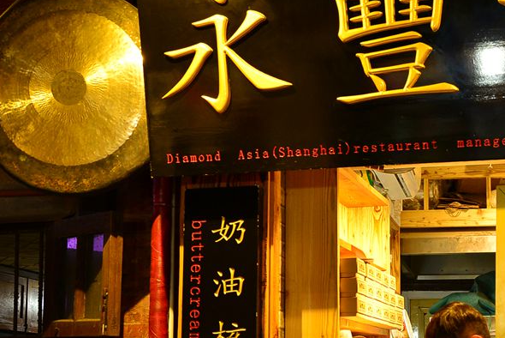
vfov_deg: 20.9
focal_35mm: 64
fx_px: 898
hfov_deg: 30.4
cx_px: 426
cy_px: 293
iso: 800
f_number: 4
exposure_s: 1/20
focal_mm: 28
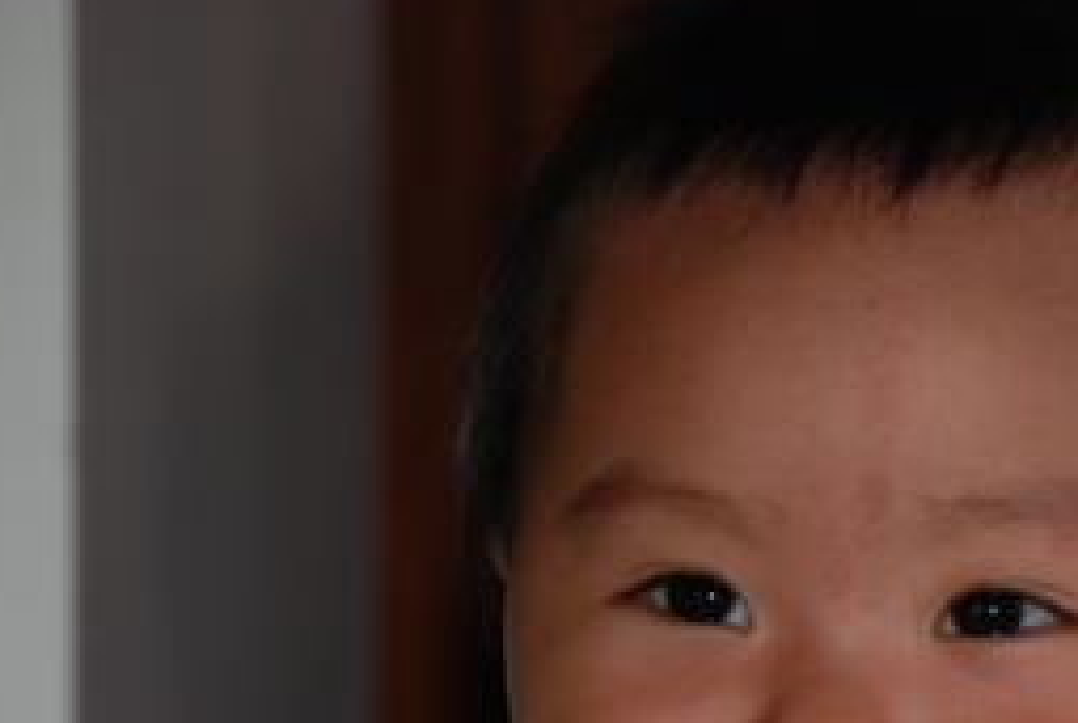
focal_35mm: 508
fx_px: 15246
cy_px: 854
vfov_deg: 2.7
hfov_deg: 4.0
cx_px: 1019
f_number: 5.6
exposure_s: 1/60
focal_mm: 135
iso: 200
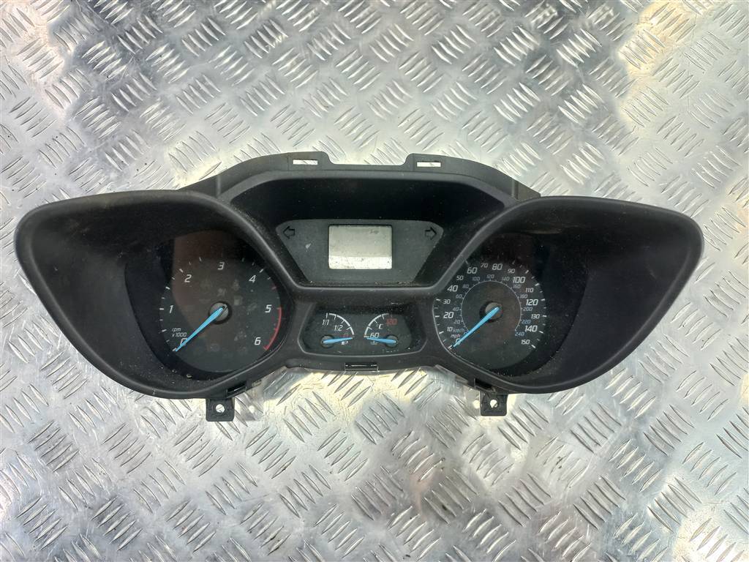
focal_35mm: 25
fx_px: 541
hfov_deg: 69.4
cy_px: 281
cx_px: 374
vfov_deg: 54.9
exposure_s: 1/50
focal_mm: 4.6
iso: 100
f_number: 1.8
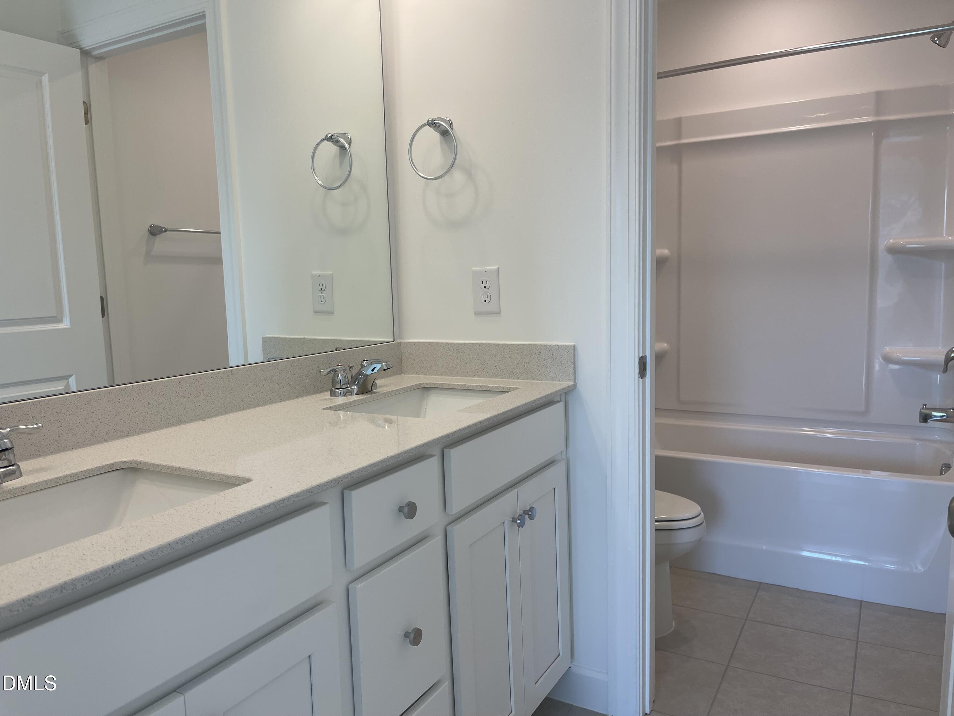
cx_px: 477
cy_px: 358
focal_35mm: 25
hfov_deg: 69.4
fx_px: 689
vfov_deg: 54.9
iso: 32
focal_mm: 5.1
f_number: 1.6
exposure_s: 1/188
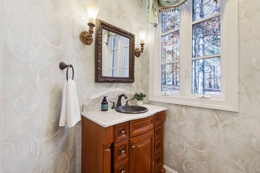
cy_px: 86
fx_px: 108
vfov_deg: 77.3
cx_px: 130
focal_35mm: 15
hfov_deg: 100.4
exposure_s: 1/2.5
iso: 100
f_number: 8
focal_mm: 10
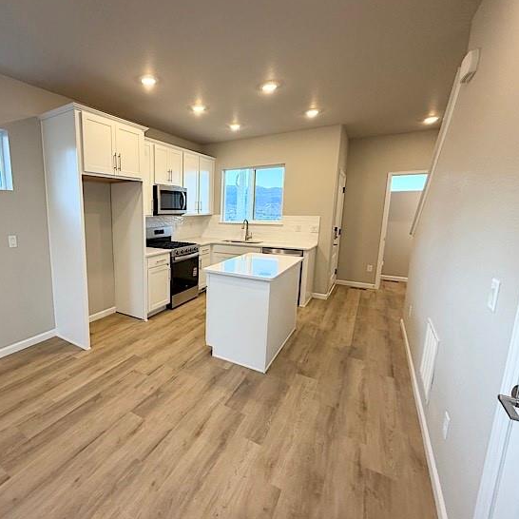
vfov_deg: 84.0
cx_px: 171
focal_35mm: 17
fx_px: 288
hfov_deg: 81.0
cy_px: 256
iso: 200
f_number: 2.2
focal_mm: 2.22
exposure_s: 1/120
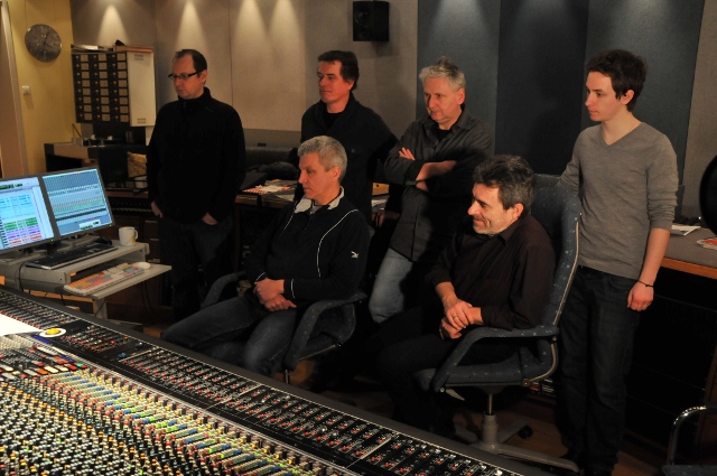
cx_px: 358
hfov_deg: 53.2
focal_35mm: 36
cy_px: 238
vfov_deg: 36.8
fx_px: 716
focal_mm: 24
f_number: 6.3
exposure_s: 1/13
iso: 800
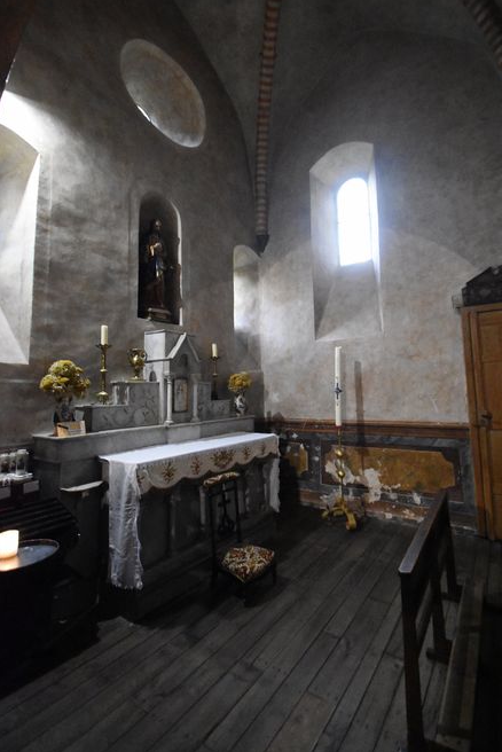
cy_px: 353
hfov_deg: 73.7
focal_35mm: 16
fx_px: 334
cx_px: 265
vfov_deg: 96.6
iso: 9000
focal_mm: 10
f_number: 3.5
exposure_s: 1/60
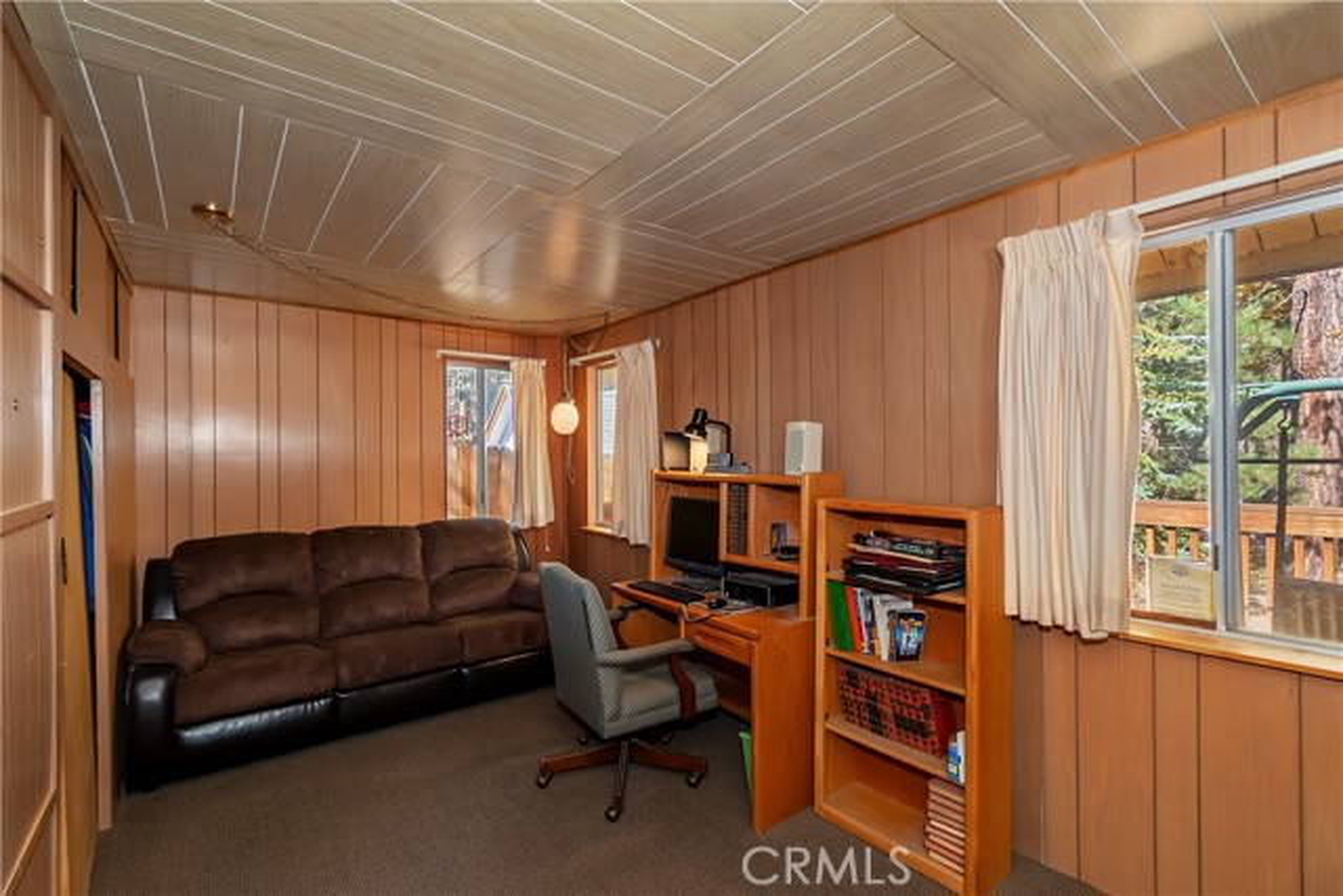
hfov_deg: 100.4
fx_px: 560
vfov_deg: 77.4
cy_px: 448
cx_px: 672
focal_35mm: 15
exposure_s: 1/30
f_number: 8
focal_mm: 10
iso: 400
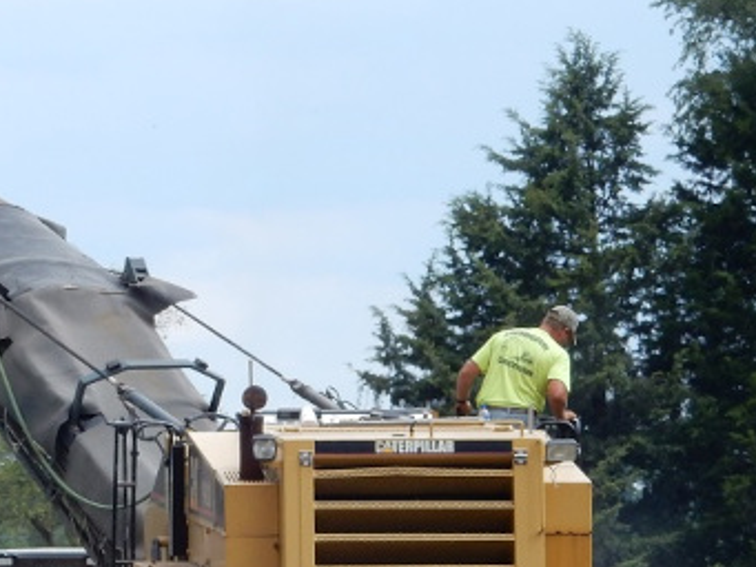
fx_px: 11732
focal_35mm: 537
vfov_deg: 2.8
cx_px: 173
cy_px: 636
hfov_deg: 3.7
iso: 125
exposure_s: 1/250
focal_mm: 40.9
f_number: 6.3
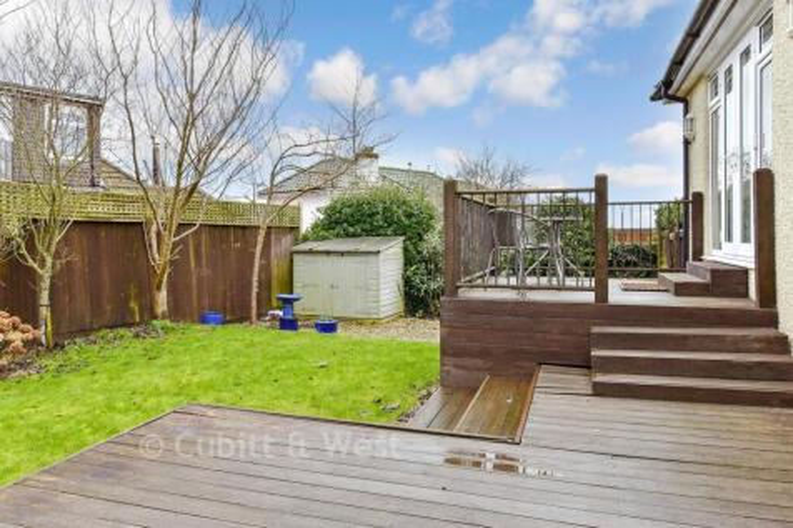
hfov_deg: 71.5
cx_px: 396
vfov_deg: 51.3
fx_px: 550
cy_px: 264
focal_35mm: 25
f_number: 8
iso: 320
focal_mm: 17
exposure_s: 1/160
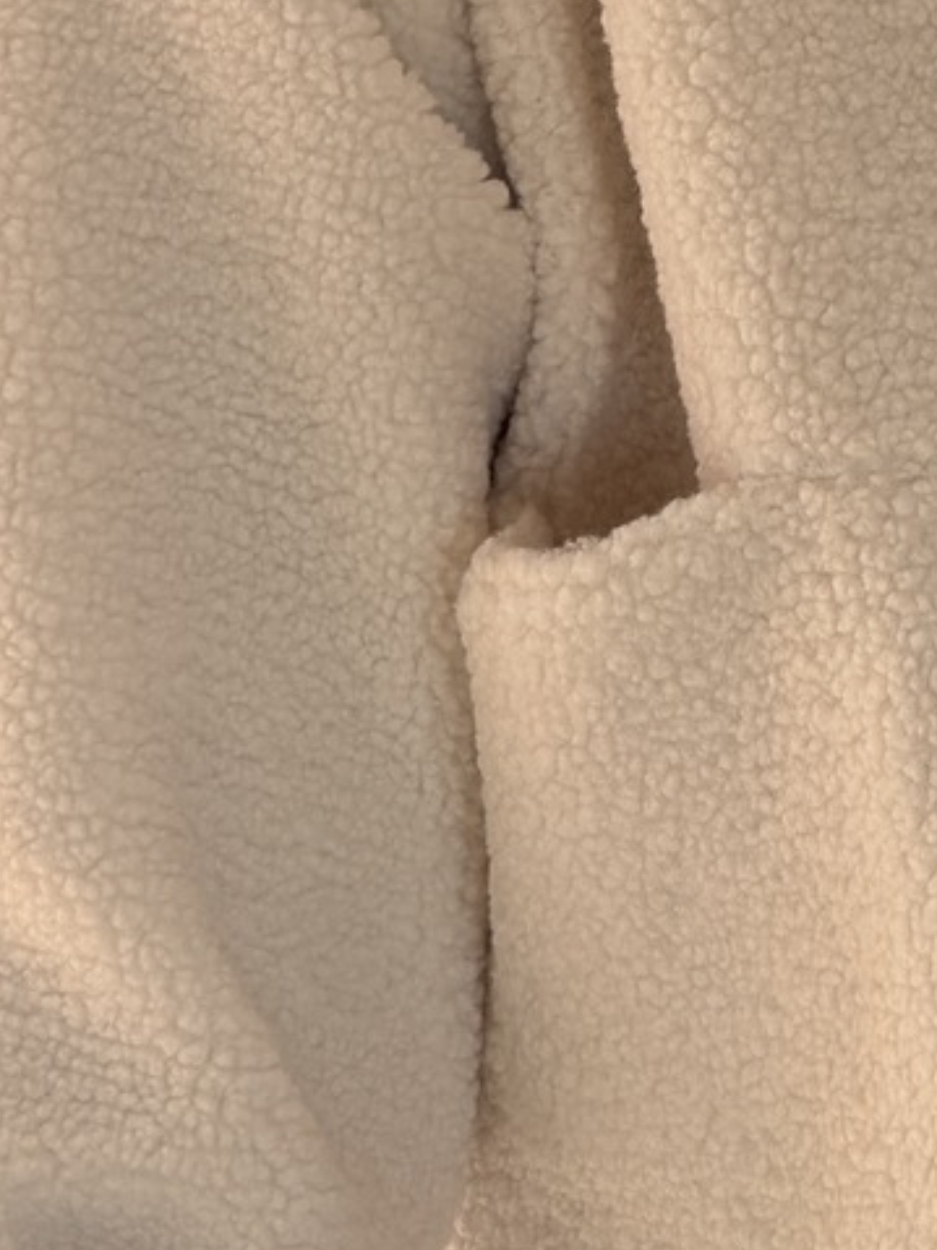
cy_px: 287
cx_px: 1061
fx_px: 10760
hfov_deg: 5.0
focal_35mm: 298
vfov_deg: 6.6
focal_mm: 16.89
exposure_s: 1/121
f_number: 2.8
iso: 64
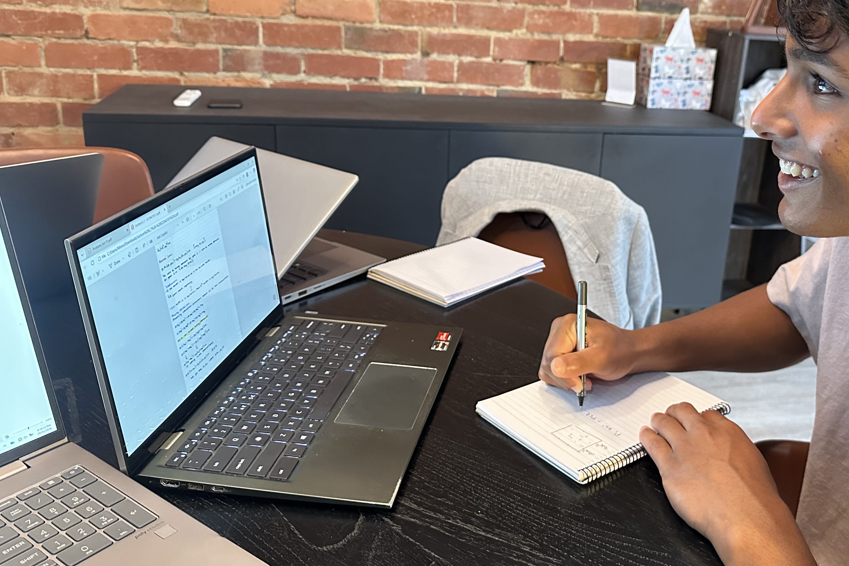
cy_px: 238
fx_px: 778
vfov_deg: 39.9
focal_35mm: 33
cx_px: 561
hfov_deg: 56.1
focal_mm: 6.86
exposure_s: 1/51
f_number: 1.78
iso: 800
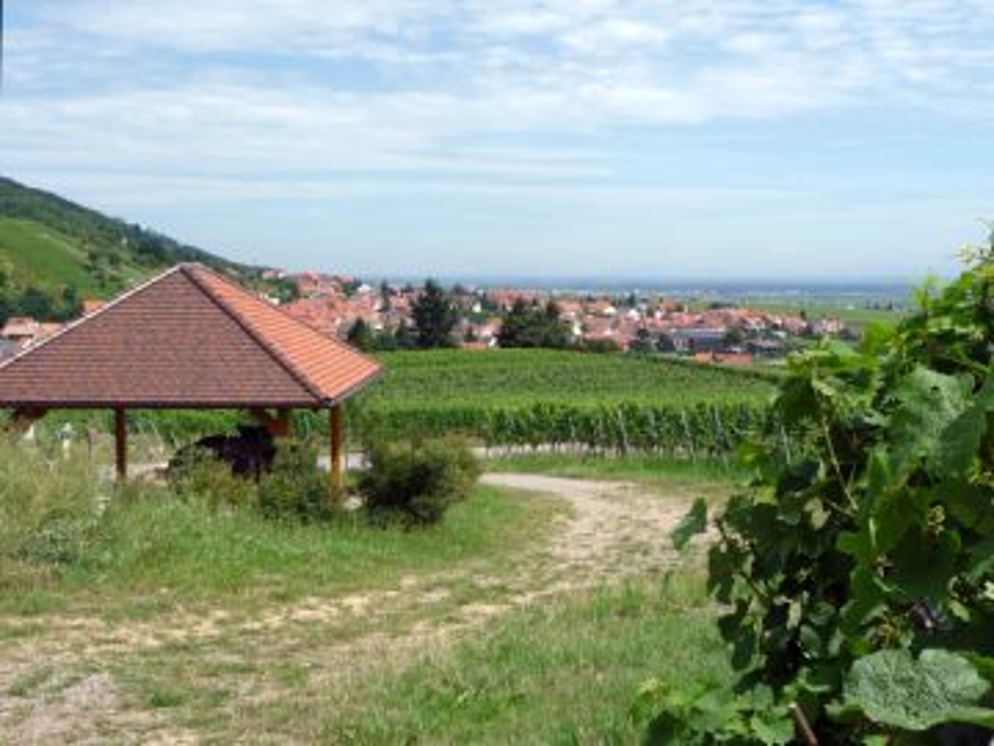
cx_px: 497
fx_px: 1177
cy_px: 373
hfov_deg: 45.8
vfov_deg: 35.1
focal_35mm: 41
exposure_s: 1/250
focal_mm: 5
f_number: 8
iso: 100
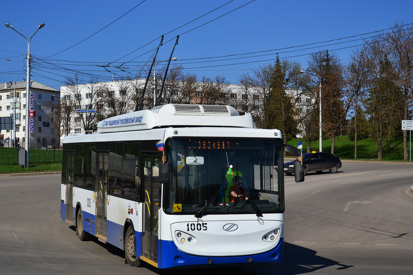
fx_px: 745
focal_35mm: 65
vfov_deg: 20.9
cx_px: 198
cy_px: 145
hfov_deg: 31.0
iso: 200
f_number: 6.3
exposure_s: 1/1600
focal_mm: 40
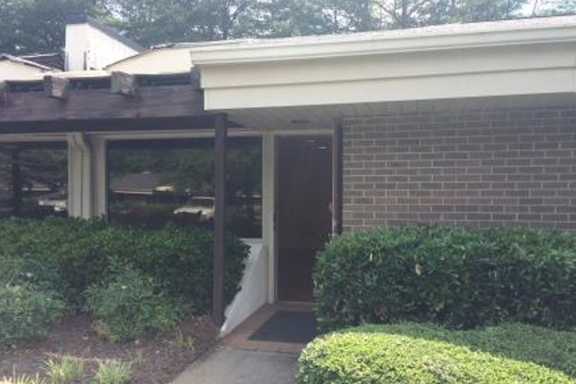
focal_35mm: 31
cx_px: 289
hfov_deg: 60.3
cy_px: 214
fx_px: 496
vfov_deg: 42.2
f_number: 2.2
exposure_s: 1/662
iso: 32
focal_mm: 4.15
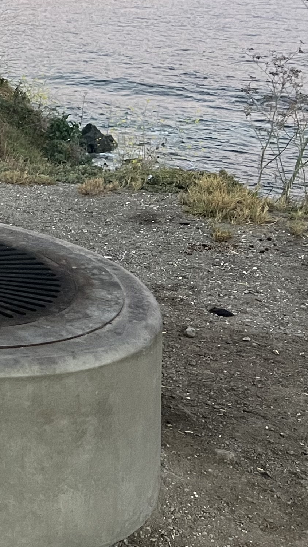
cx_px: -414
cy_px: 56
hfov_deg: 12.6
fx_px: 1104
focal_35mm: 76
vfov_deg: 26.9
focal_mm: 5.7
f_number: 1.5
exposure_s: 1/61
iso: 125
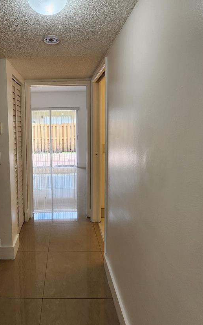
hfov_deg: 57.5
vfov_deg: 84.5
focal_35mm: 20
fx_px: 177
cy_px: 139
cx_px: 58
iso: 50
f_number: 2.2
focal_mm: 2.2
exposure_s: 1/60
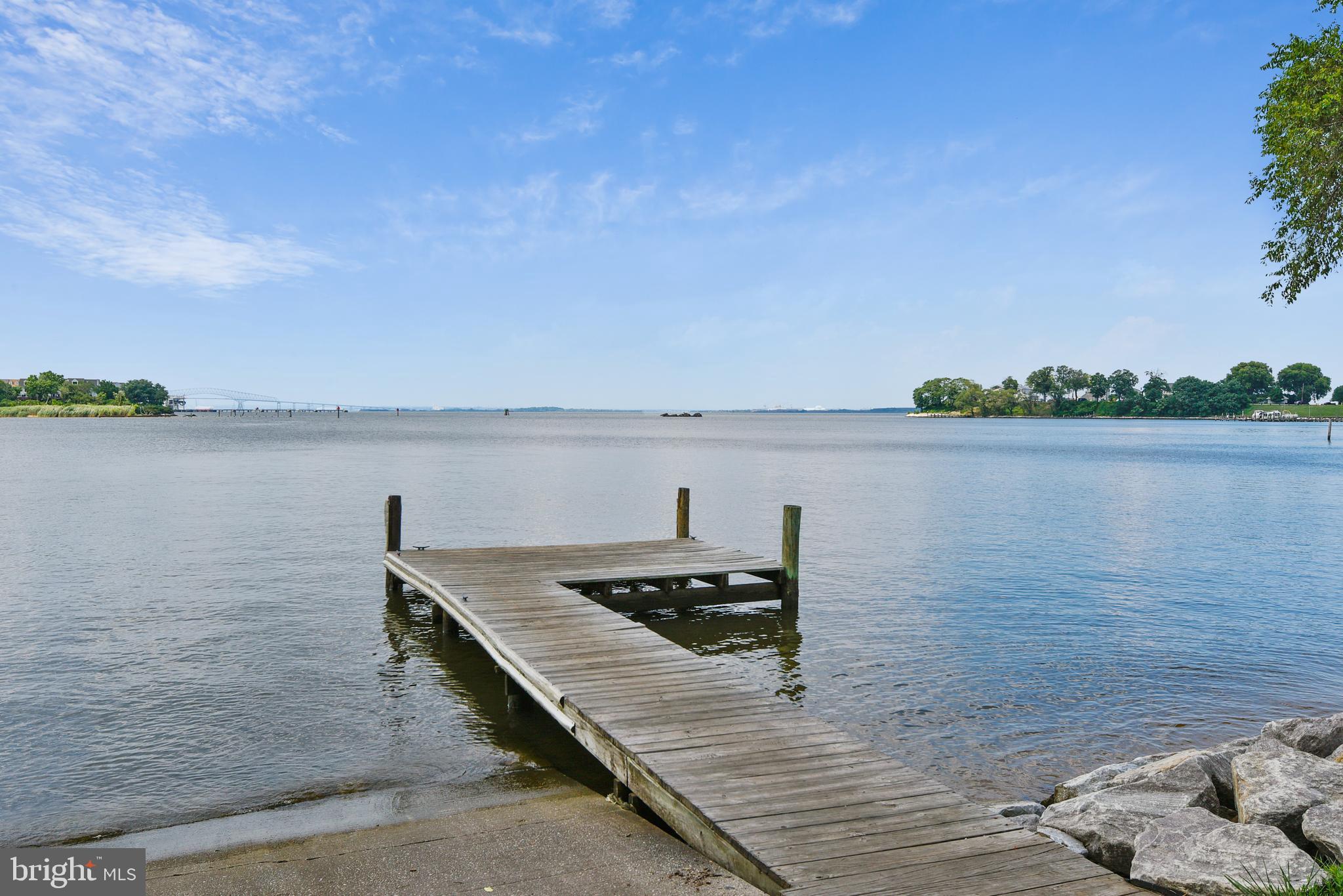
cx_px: 672
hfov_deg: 65.5
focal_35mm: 28
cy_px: 448
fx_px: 1045
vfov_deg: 46.4
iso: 100
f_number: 9
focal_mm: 28
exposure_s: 1/320
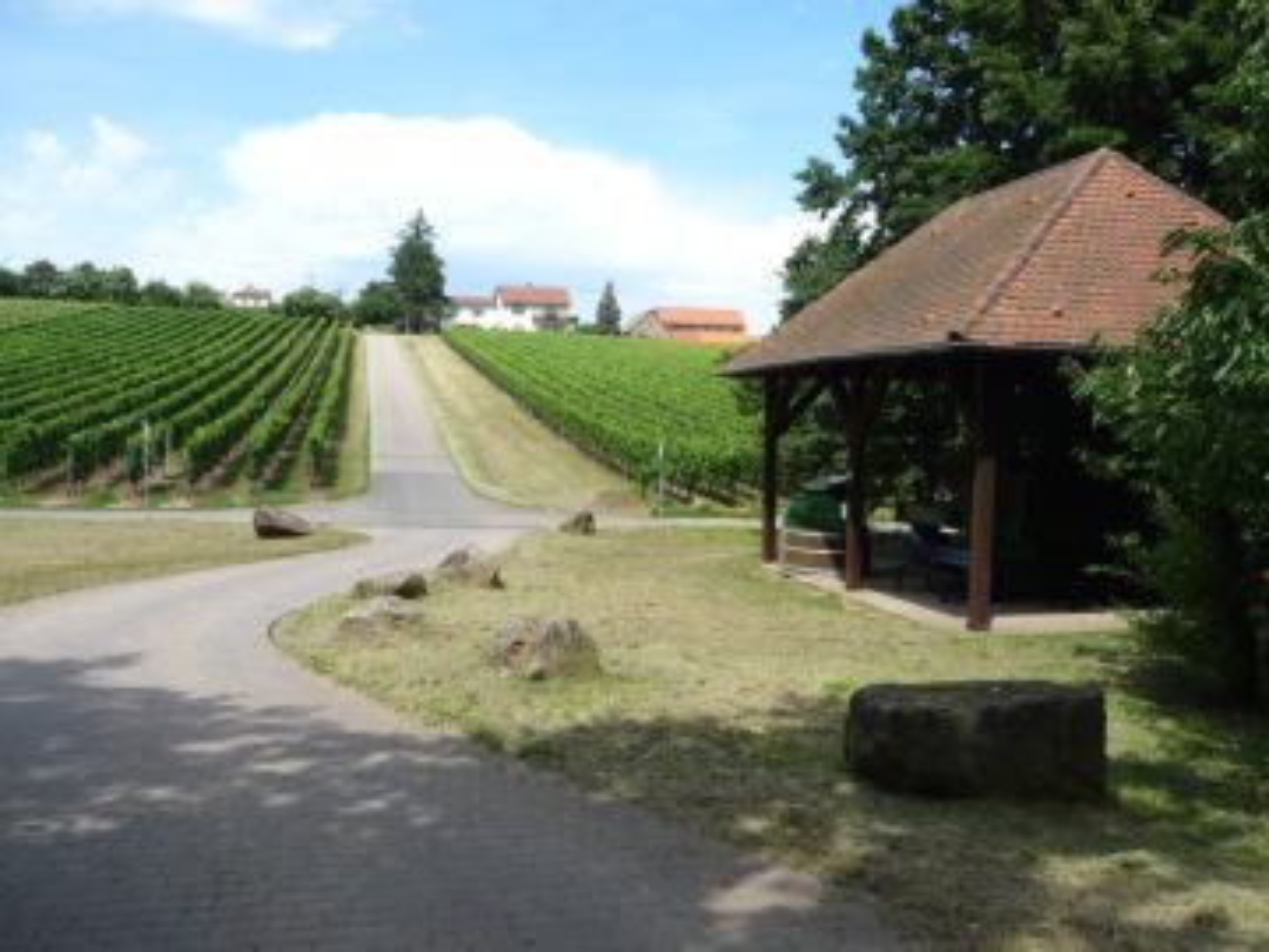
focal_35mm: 28
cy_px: 476
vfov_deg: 49.7
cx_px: 634
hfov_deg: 63.4
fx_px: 1026
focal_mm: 4.7
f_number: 3.3
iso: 100
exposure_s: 1/640
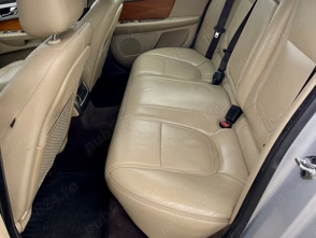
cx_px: 156
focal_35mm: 34
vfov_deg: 40.7
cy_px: 61
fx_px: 311
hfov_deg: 53.9
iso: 32
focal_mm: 5.1
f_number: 1.6
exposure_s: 1/507
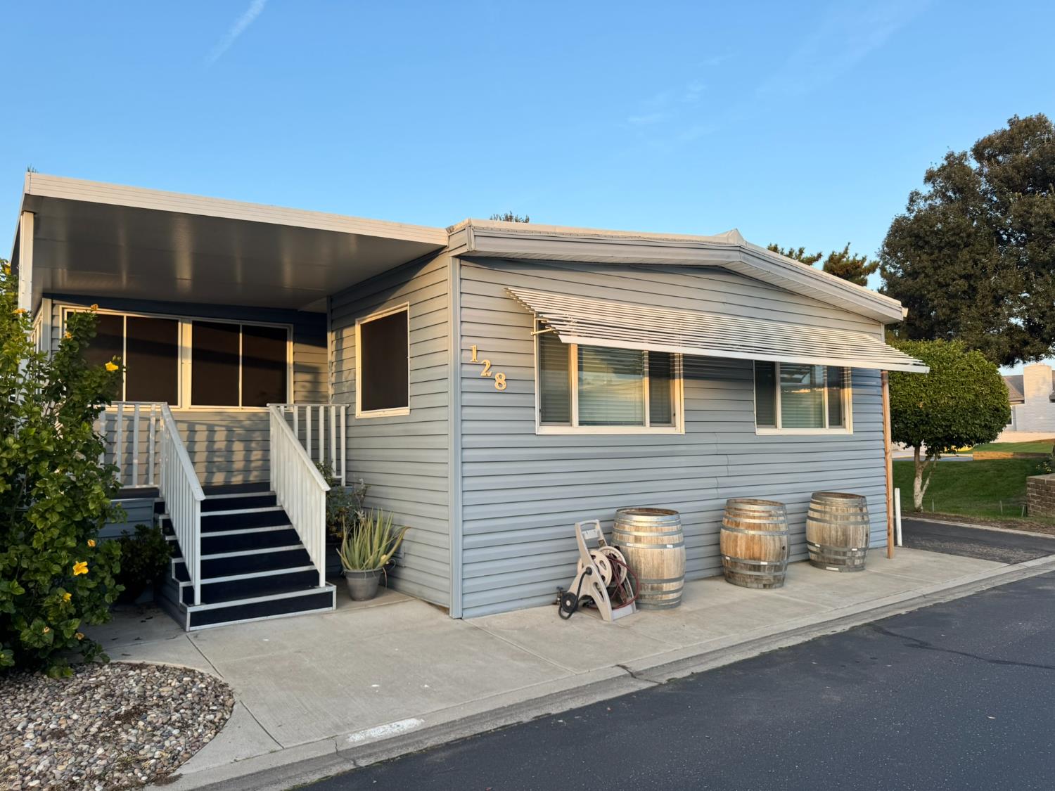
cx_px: 528
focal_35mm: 24
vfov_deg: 56.8
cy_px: 396
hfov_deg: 71.6
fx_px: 731
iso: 80
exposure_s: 1/980
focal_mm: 6.76
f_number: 1.78
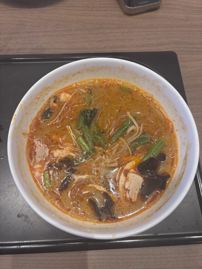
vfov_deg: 67.3
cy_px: 134
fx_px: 202
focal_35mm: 26
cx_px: 101
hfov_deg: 53.1
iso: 100
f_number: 1.6
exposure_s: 1/100
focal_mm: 5.96
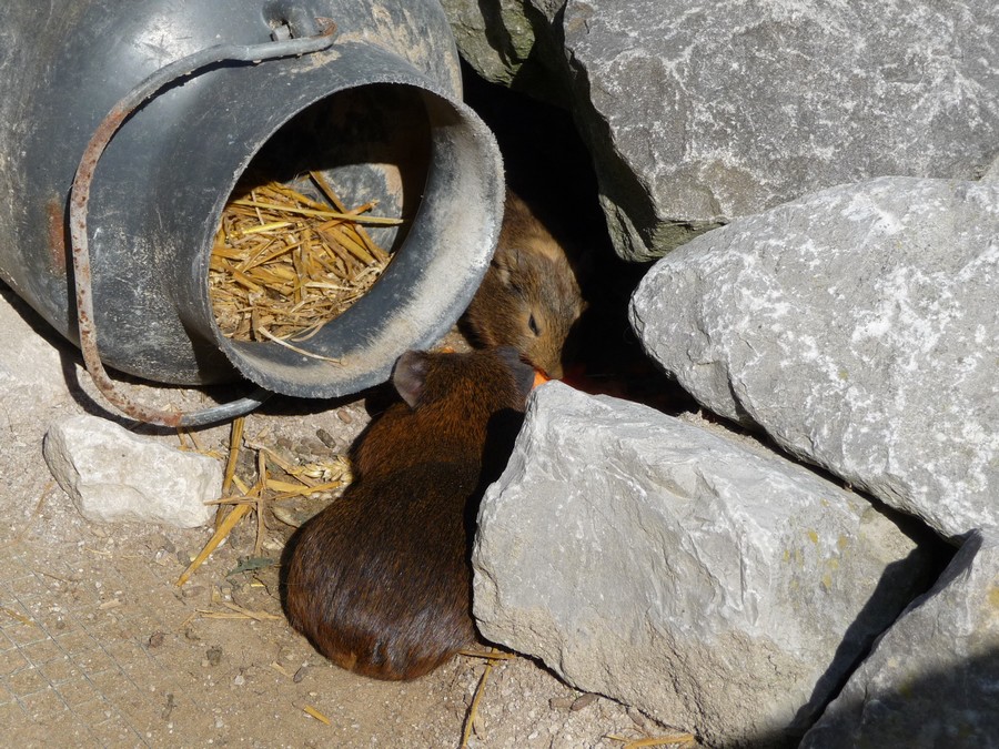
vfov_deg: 10.4
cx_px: 500
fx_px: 4098
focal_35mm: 142
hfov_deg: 13.9
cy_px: 374
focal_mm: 21.8
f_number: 4.7
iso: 100
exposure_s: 1/640
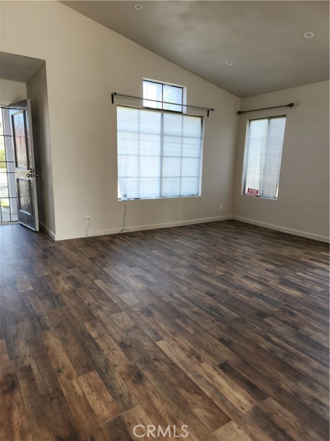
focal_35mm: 23
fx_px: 292
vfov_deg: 73.9
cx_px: 165
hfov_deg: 58.9
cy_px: 220
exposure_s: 1/60
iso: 40
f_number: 1.8
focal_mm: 5.4
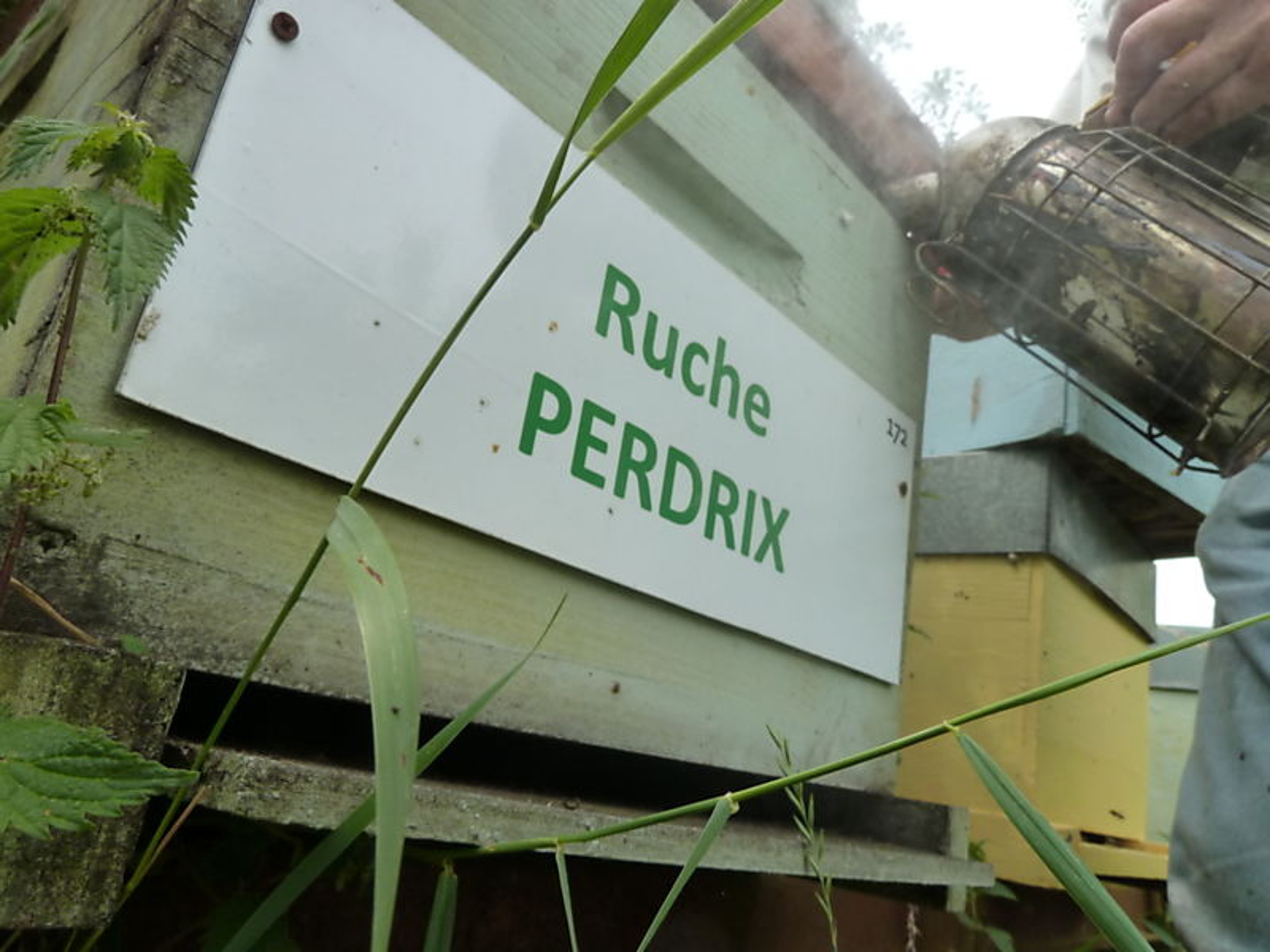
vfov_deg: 54.9
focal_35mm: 25
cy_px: 476
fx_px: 917
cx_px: 635
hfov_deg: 69.4
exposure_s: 1/250
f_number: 4
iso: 160
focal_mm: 4.1
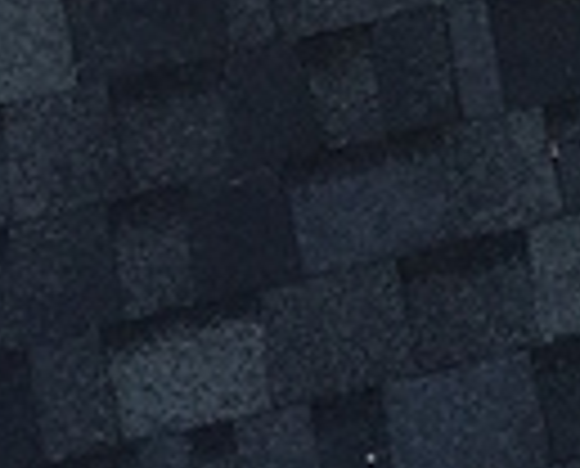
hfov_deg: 8.2
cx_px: 1511
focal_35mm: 210
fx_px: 3616
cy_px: -1202
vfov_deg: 6.4
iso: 32
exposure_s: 1/444
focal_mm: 4.15
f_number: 2.2
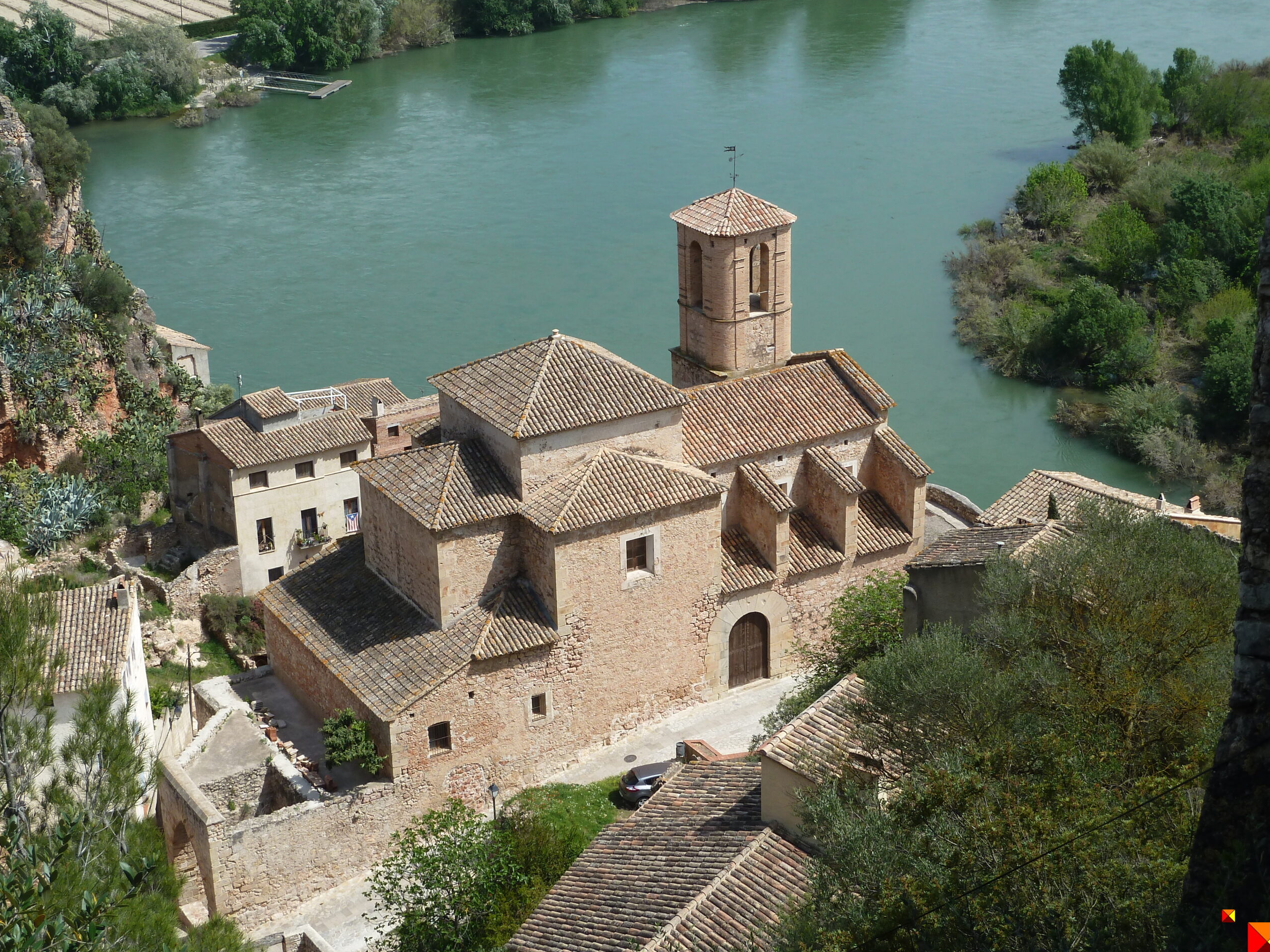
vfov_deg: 24.4
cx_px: 641
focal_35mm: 60
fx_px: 2201
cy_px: 477
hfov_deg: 32.2
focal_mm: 9.7
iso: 80
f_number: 4.5
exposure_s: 1/500
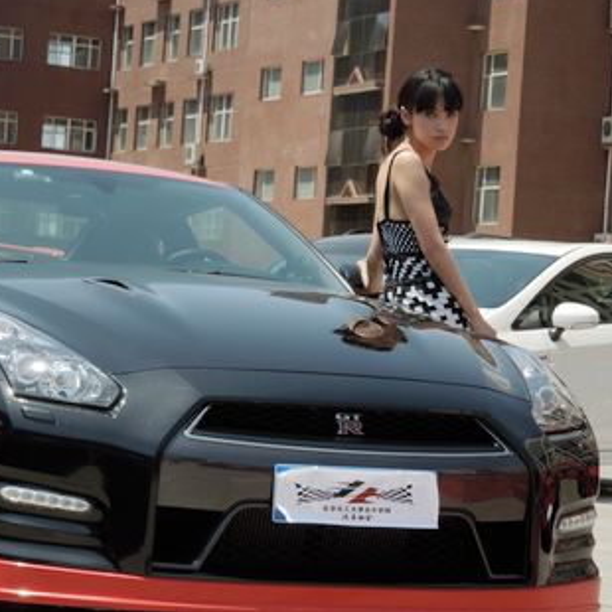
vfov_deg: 13.7
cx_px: 211
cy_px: 303
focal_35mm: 127
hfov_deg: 13.7
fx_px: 2540
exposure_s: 1/640
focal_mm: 19.1
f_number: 4.7
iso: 100
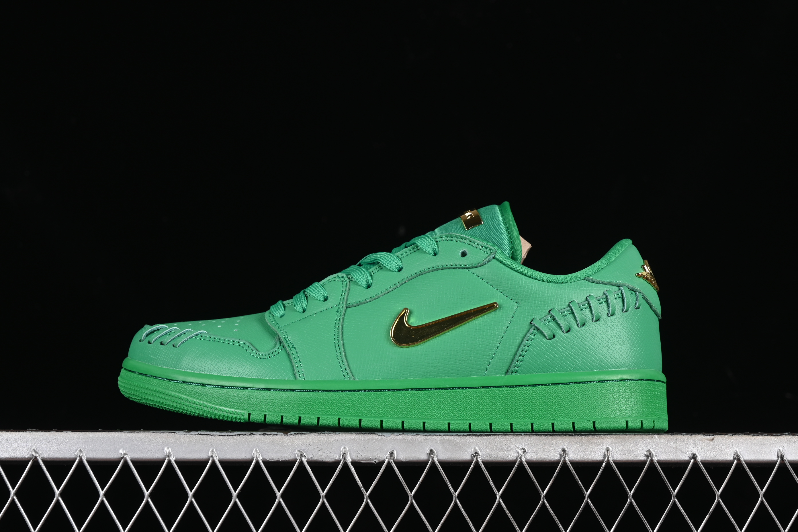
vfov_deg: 18.2
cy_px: 266
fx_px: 1662
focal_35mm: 75
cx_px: 399
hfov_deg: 27.0
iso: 160
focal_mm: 50
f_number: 7.1
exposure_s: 1/80
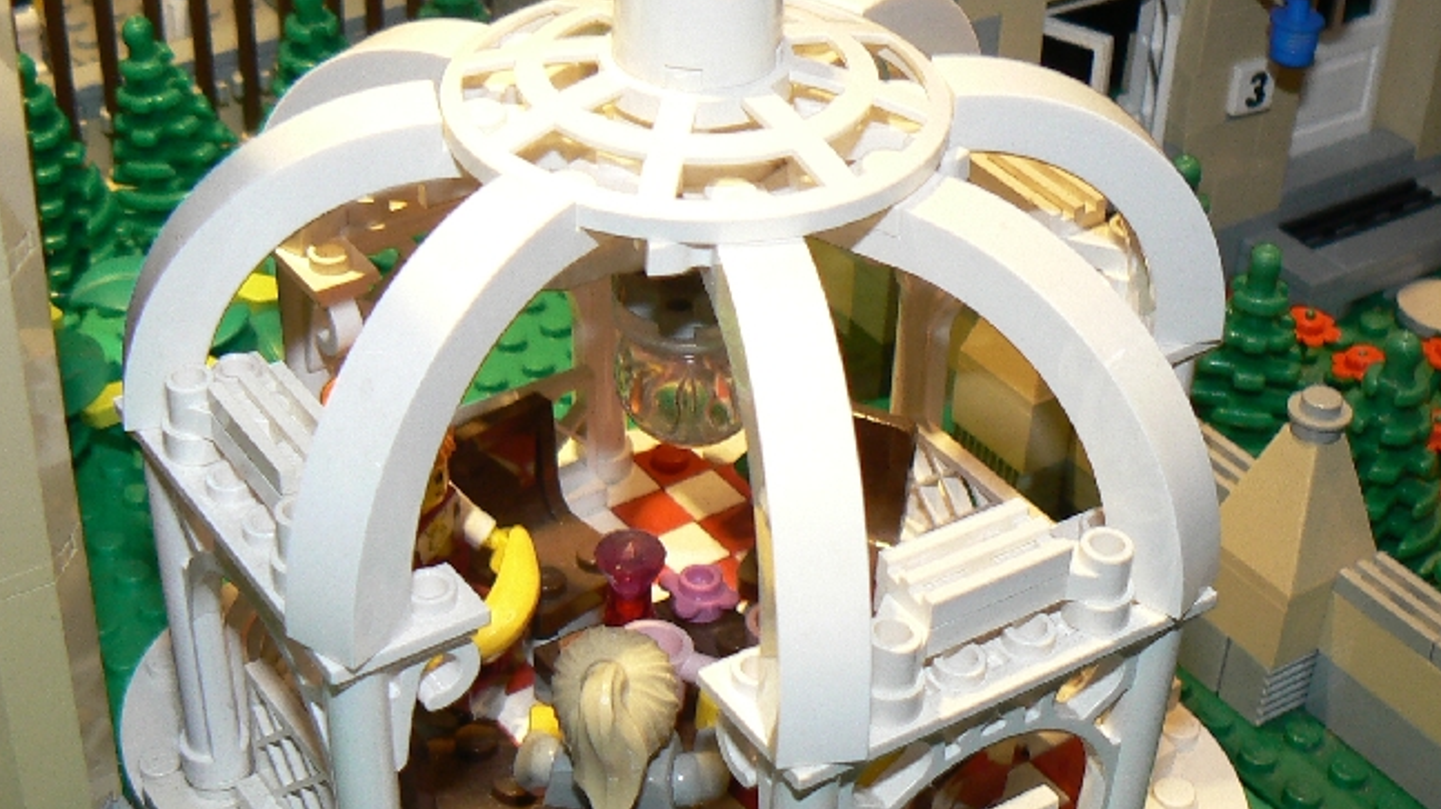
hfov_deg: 33.8
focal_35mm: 62
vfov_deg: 19.3
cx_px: 634
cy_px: 556
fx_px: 2368
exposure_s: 1/30
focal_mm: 6
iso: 100
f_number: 2.8
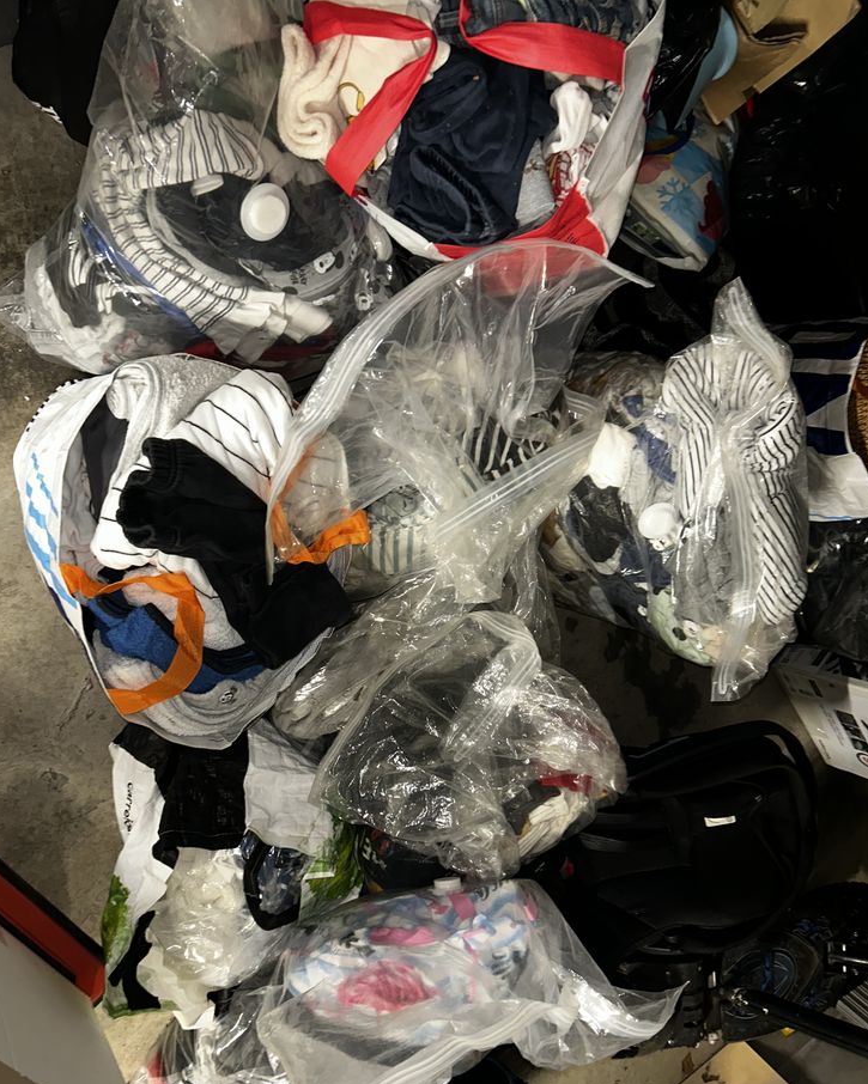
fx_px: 899
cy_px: 578
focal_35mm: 28
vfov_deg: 62.1
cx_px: 424
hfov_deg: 51.5
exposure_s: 1/10
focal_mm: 5.7
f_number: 1.5
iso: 100
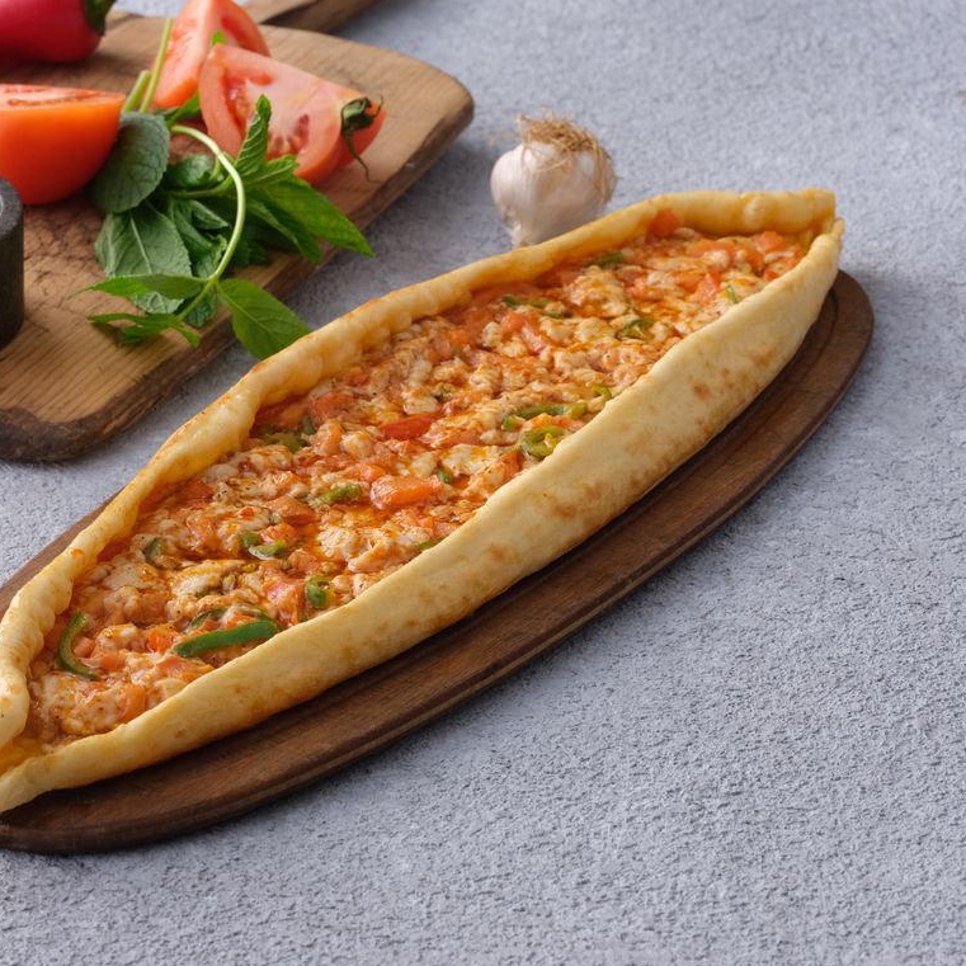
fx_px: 3568
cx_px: 359
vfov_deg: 15.4
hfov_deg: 15.4
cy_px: 485
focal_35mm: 113
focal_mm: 120
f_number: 20
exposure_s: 1/100
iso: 1600
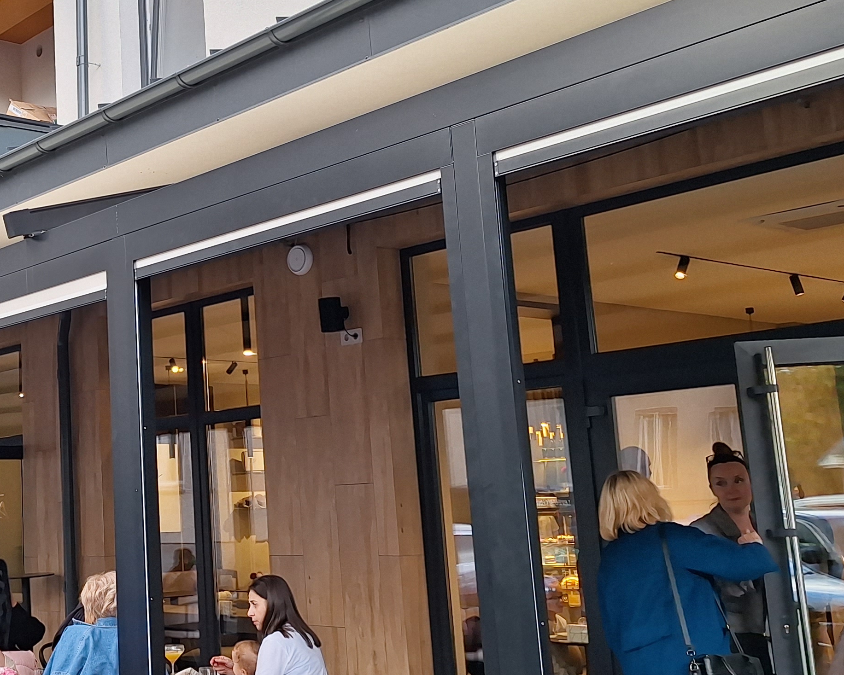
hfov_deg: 35.4
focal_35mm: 50
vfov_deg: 30.2
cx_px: 105
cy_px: 276
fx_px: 1249
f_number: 1.8
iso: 40
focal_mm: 5.54
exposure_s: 1/186
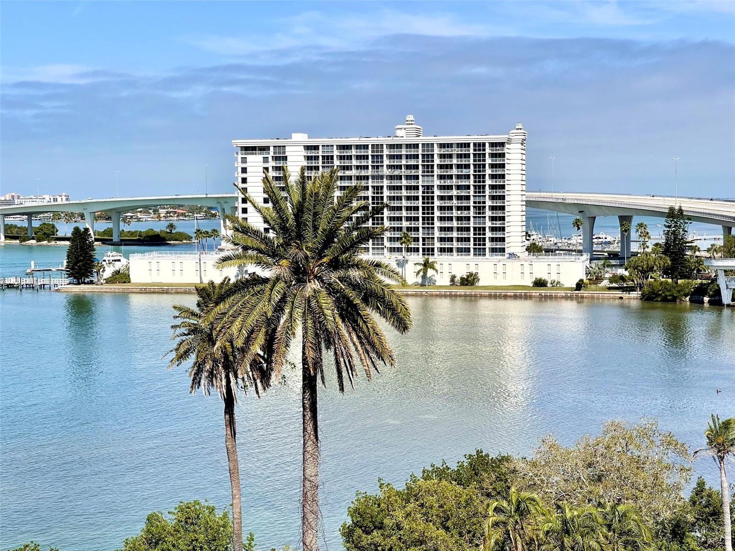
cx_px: 368
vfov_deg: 22.9
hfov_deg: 30.3
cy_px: 276
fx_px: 1359
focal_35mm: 64
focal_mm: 7.5
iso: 20
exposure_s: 1/1815
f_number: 2.2
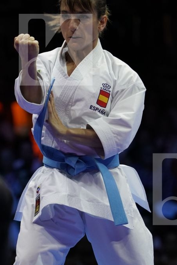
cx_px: 56
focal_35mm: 414
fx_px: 3053
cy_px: 189
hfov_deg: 3.3
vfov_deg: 5.0
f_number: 5.6
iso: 2000
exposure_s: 1/500
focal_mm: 232
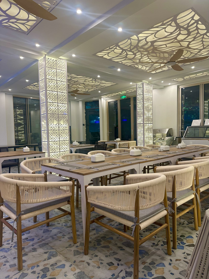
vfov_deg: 71.6
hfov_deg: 56.8
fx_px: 193
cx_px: 104
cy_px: 140
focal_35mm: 24
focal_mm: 6.86
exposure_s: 1/50
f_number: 1.78
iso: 125
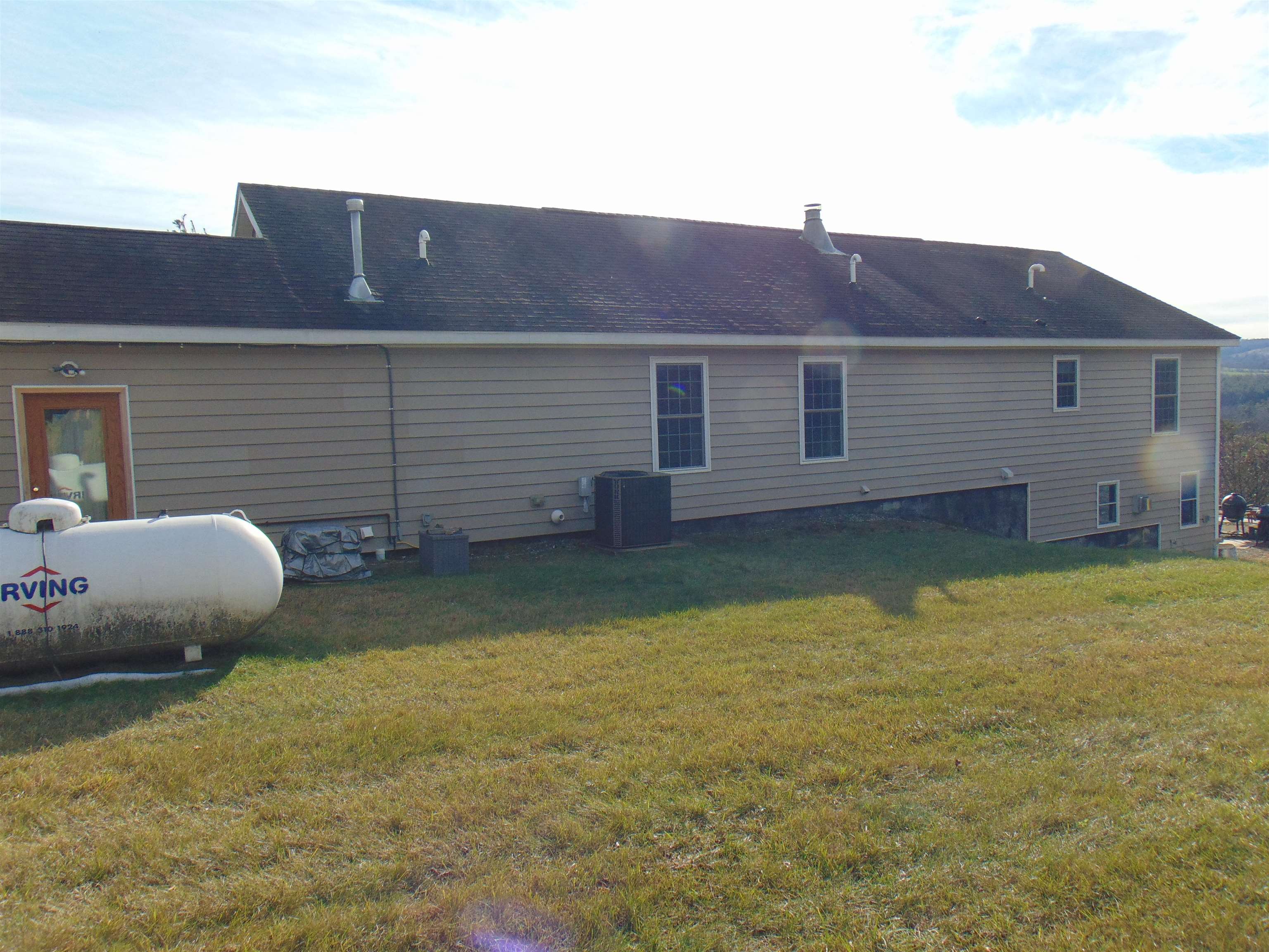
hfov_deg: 69.4
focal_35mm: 25
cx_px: 634
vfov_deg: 54.9
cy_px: 476
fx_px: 916
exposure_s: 1/250
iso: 80
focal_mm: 4.5
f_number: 7.7
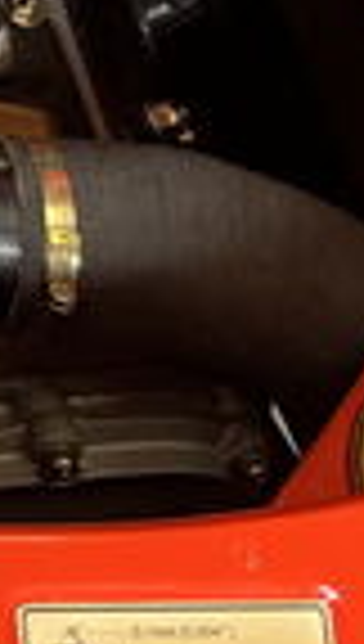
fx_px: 2594
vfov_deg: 13.4
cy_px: -297
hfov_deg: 7.0
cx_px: -831
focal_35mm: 152
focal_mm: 5.1
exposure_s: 1/50
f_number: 1.6
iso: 80
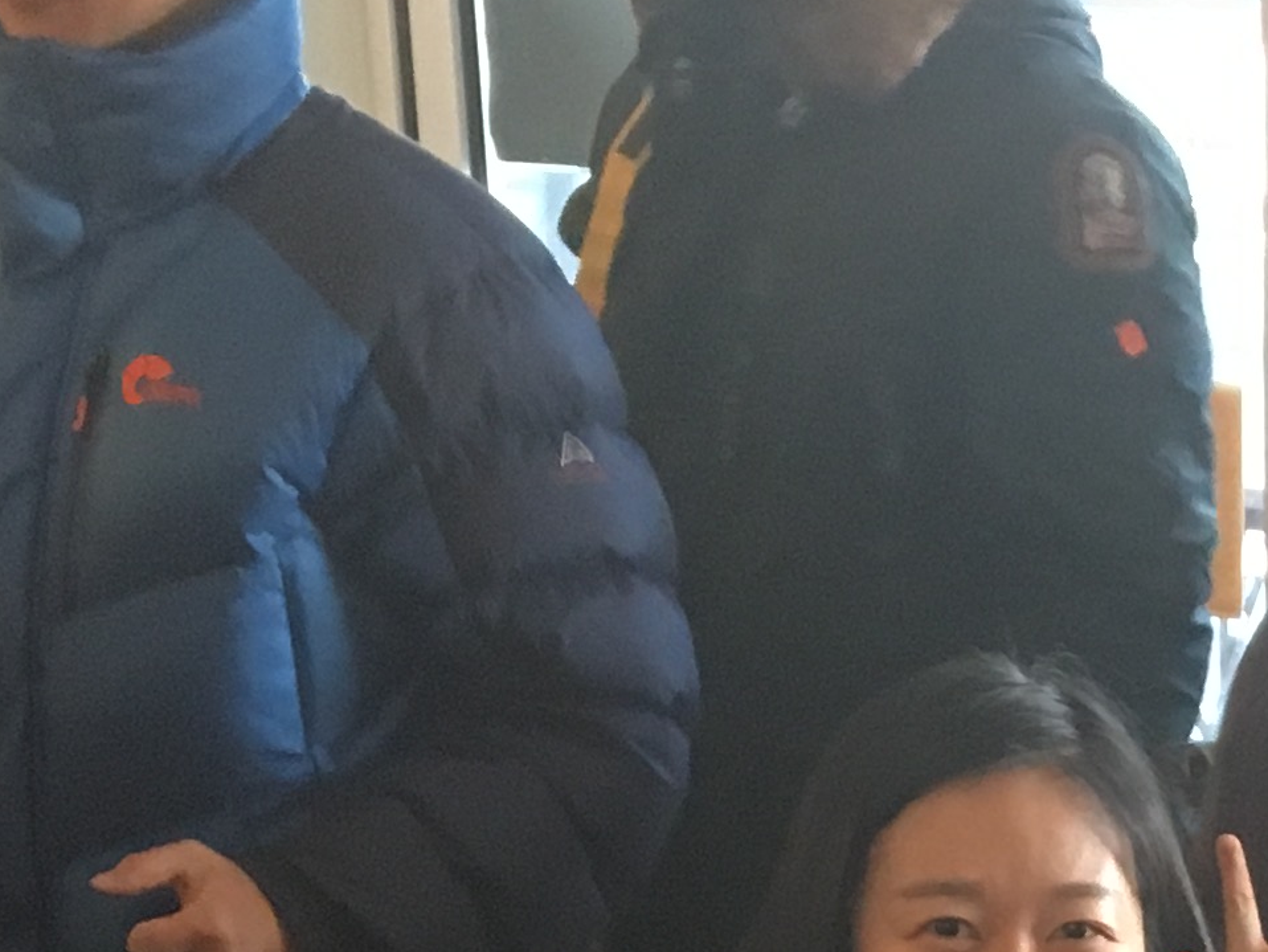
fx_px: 4470
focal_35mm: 122
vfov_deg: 11.0
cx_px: 1518
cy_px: 1950
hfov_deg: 15.6
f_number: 2.2
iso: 200
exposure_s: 1/17
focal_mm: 4.15
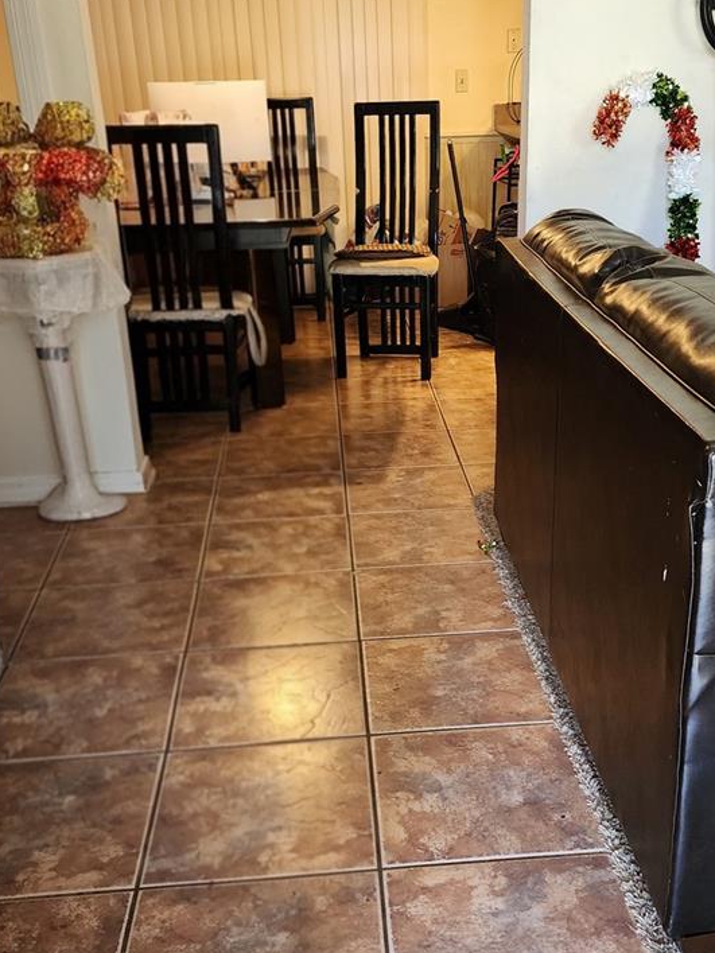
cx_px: 427
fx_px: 1074
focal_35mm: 39
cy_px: 583
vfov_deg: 47.5
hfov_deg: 36.7
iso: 640
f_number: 1.8
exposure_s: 1/60.2
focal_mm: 6.4
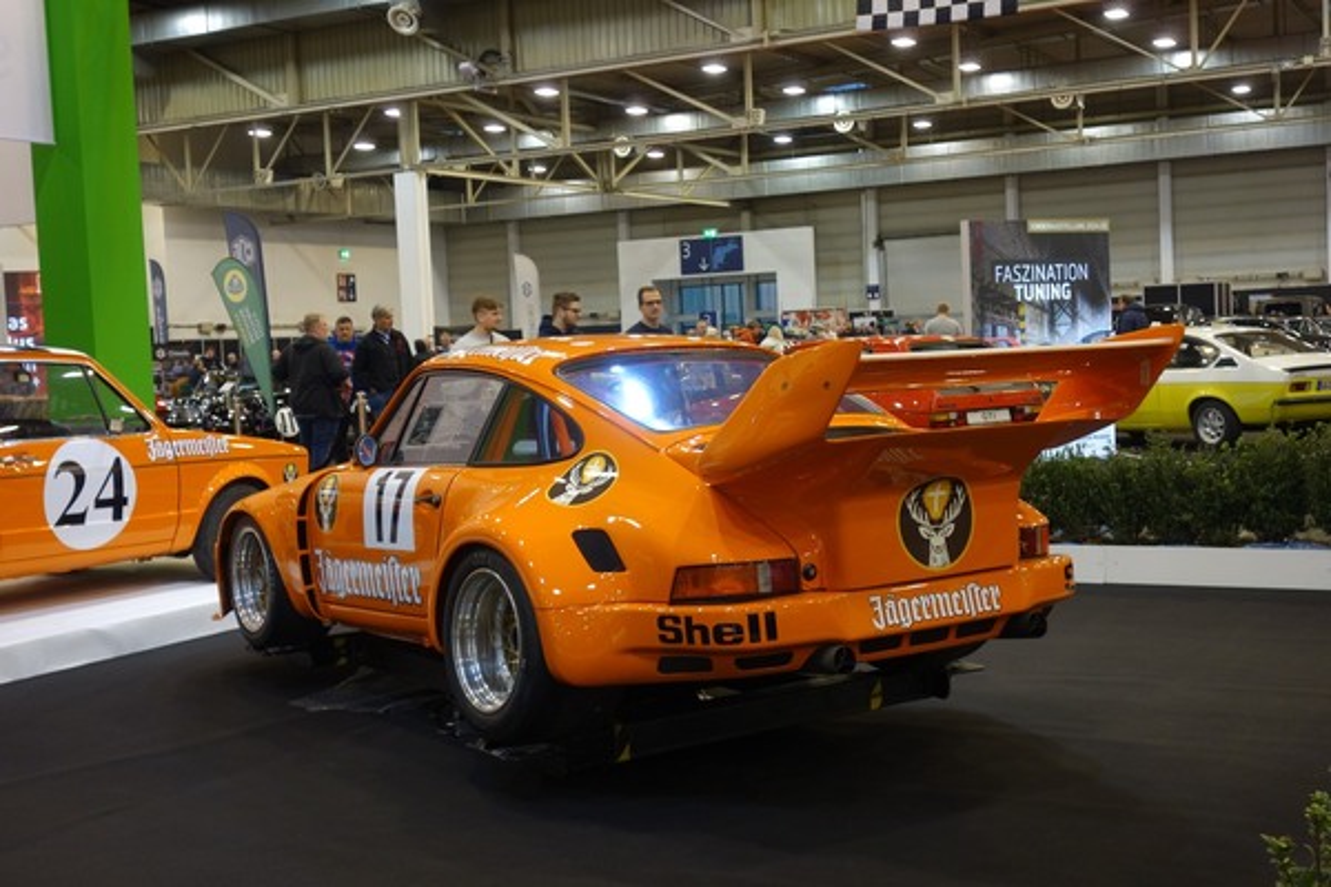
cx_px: 666
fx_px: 1516
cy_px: 444
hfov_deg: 47.4
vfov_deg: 32.6
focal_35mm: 41
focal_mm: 15.28
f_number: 2.8
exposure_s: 1/50
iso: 200
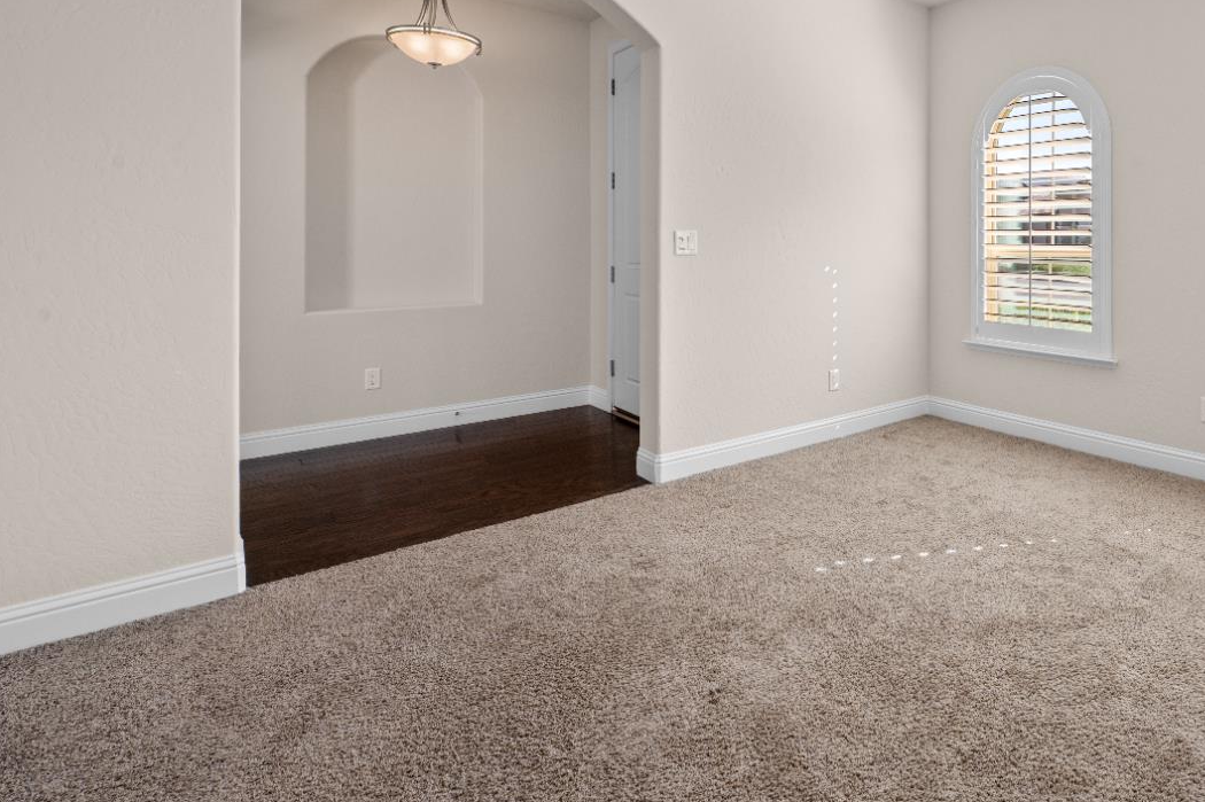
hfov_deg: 79.8
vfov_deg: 59.9
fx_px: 669
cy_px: 246
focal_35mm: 20
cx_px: 849
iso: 250
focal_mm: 14
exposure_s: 1/13
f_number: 9
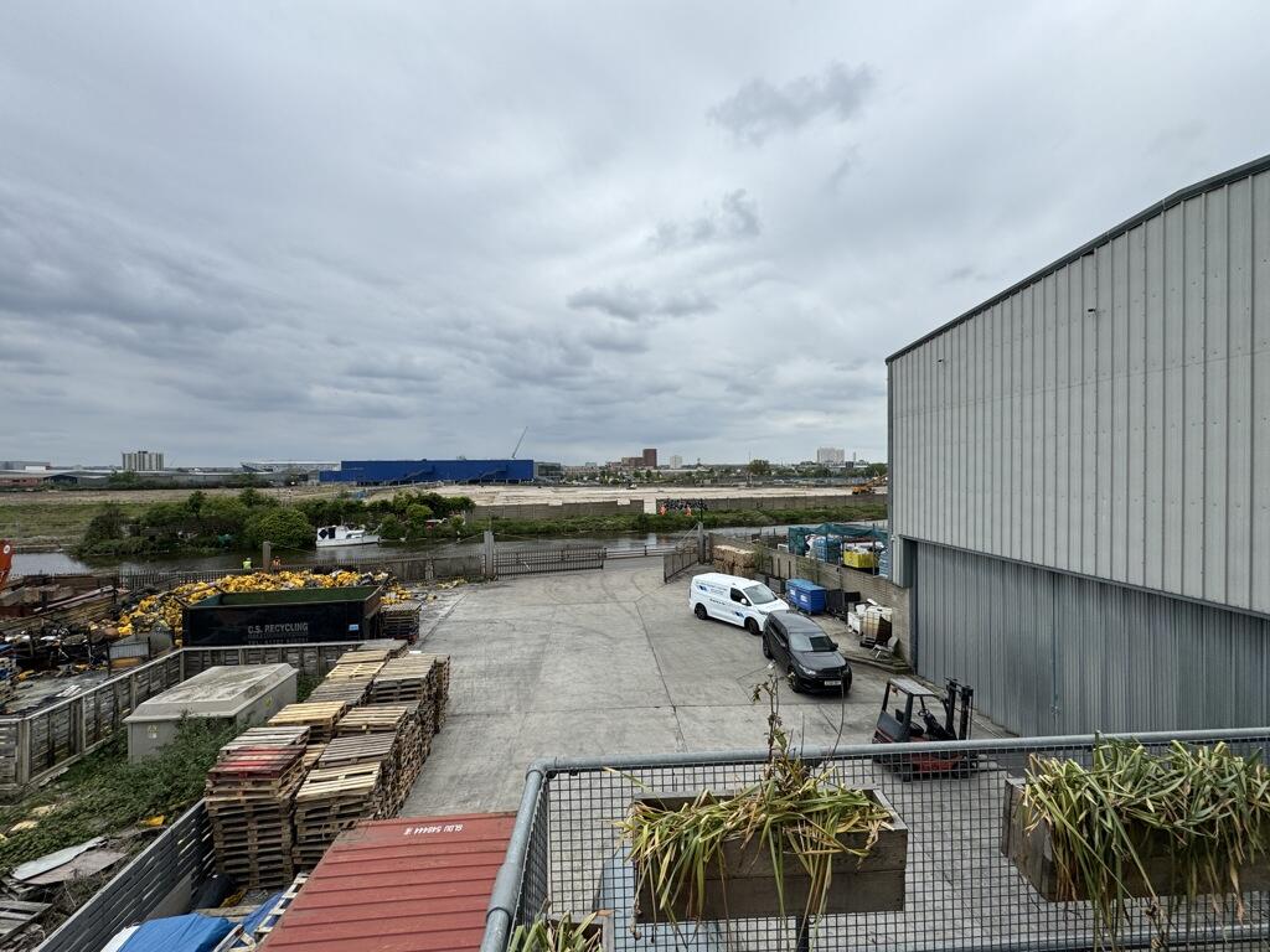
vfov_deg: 85.7
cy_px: 476
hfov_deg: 102.1
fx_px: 514
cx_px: 635
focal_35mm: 14
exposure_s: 1/1976
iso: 40
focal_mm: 2.22
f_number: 2.2
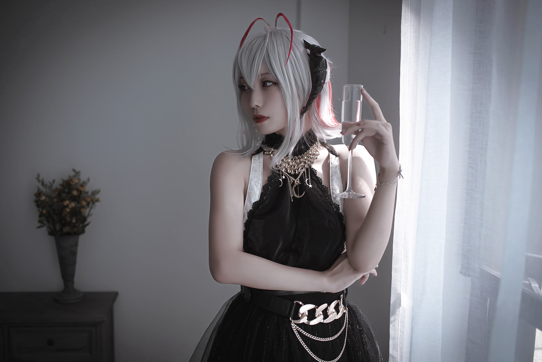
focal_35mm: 35
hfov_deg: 54.4
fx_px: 527
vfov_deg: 37.9
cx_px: 271
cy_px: 181
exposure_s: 1/125
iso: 100
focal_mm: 35
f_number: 2.2
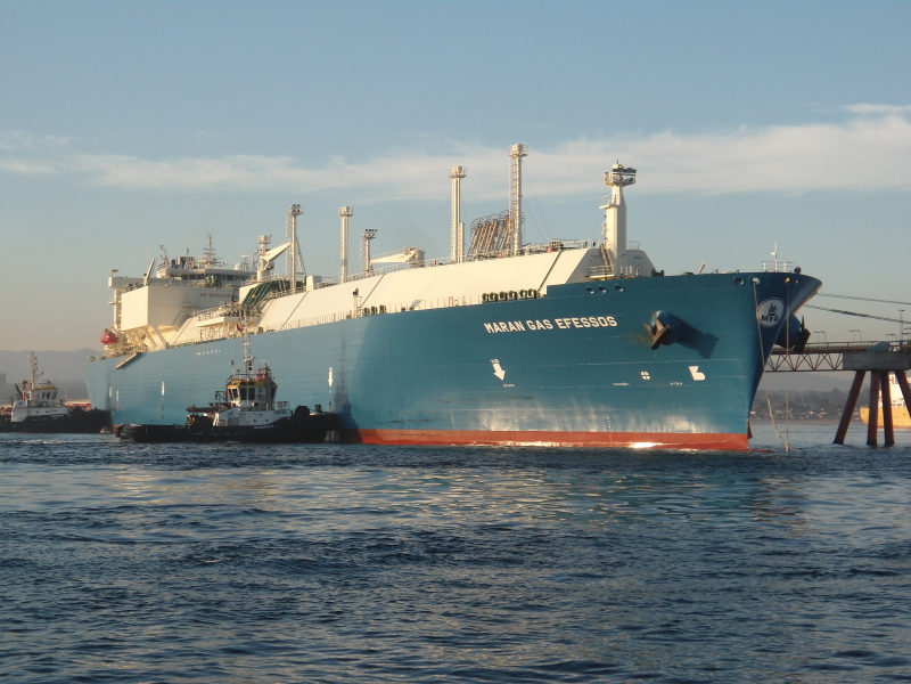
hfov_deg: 26.3
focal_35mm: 74
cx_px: 456
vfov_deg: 19.9
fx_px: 1947
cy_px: 342
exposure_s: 1/320
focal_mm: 13.2
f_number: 4.7
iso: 80
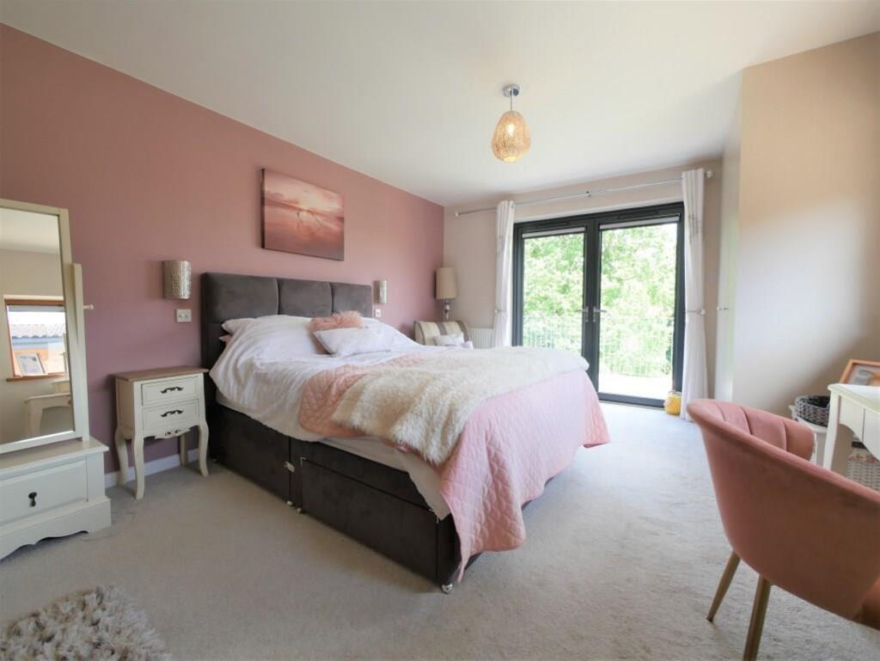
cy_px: 330
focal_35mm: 14
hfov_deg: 102.0
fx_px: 356
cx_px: 440
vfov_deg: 85.7
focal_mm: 7
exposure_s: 1/60
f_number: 4
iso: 200
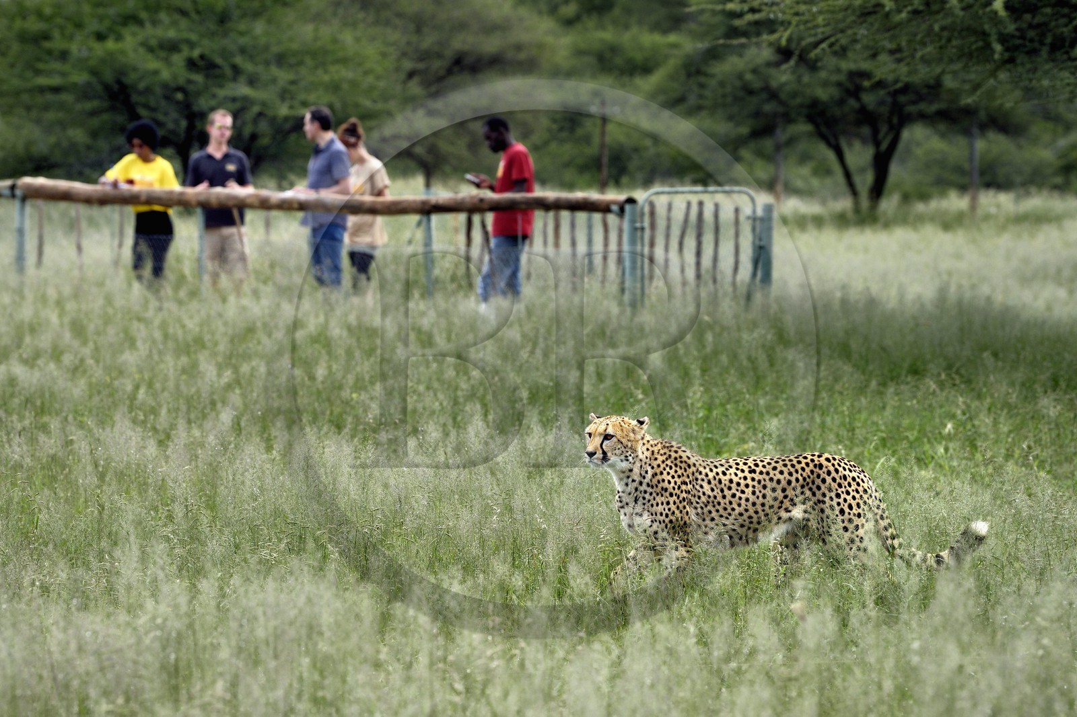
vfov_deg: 8.1
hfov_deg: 12.1
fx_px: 5084
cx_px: 538
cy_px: 358
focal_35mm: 170
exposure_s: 1/800
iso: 400
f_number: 5.6
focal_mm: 170
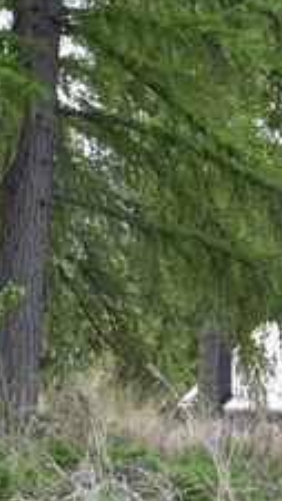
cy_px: 508
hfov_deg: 9.2
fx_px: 1703
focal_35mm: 128
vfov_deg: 16.4
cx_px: -124
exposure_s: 1/250
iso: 320
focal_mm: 24
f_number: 8
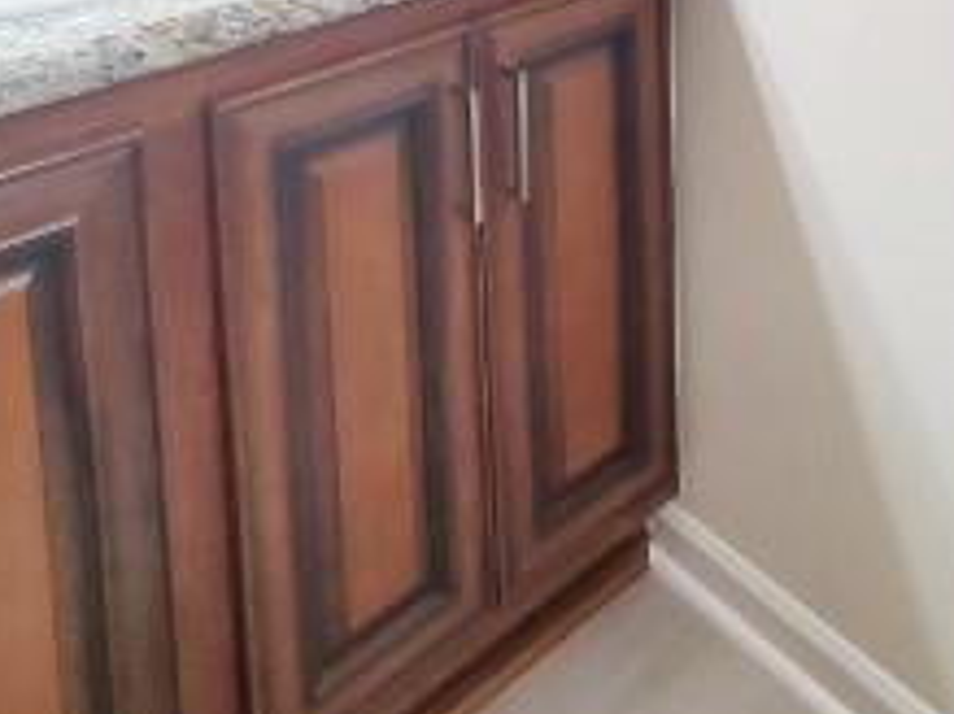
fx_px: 1047
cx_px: 601
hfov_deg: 48.5
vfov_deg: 28.9
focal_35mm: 38
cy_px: -266
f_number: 2.2
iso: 125
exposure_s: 1/60
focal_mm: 1.8
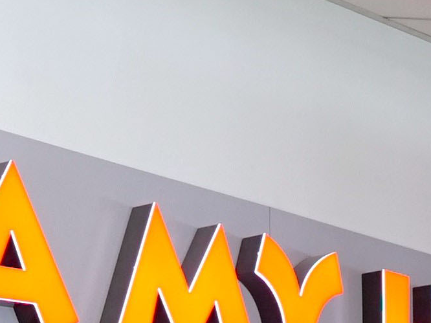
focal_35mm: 190
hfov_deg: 10.4
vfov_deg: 7.3
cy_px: 822
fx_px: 2365
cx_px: 204
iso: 1250
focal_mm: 31
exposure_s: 1/160
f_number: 4
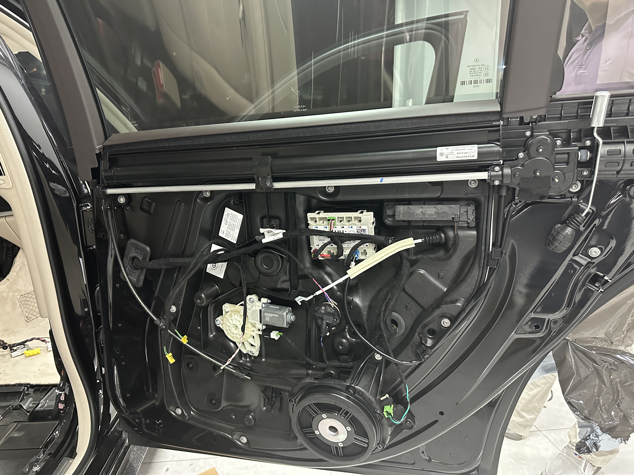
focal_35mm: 24
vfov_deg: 56.8
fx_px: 440
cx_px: 317
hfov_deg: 71.6
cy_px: 238
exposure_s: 1/60
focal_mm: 6.86
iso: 800
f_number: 1.78
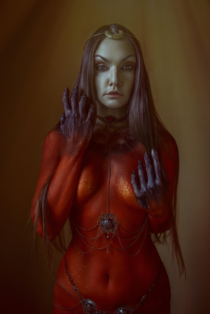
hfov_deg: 37.9
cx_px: 105
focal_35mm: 35
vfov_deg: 54.4
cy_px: 157
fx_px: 306
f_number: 2.8
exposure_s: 1/125
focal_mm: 35
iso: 800
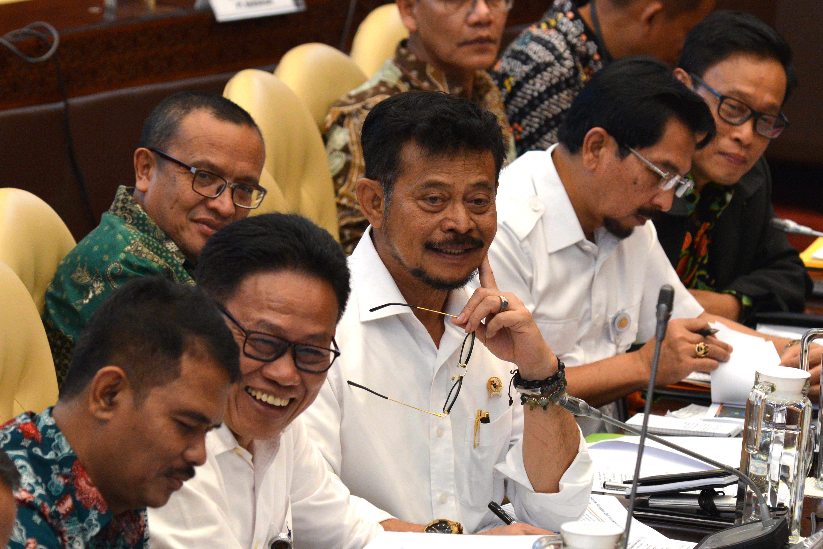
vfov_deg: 6.9
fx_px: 4574
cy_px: 274
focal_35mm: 200
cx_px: 412
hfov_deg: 10.3
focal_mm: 200
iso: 2500
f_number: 7.1
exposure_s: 1/125
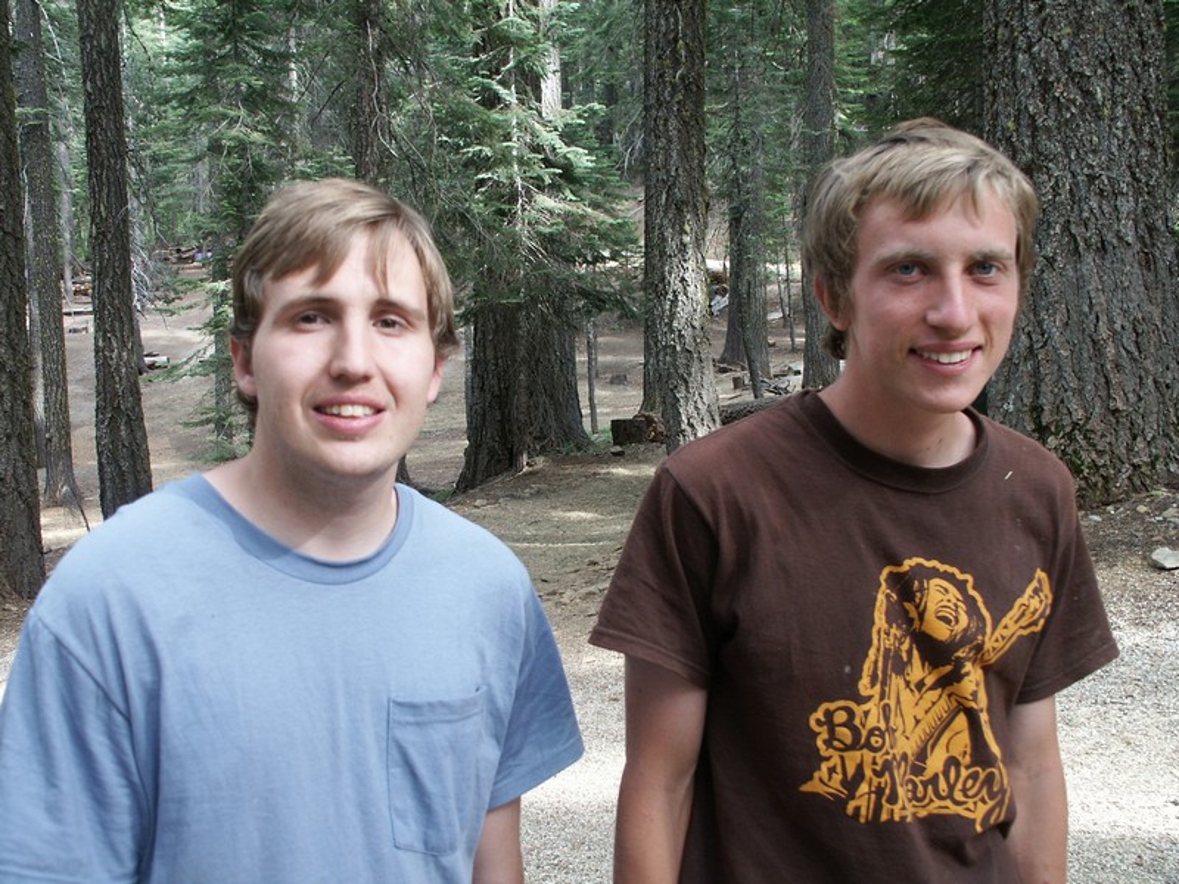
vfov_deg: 36.0
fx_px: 1362
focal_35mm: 40
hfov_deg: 46.8
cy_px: 442
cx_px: 590
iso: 100
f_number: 3.5
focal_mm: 10.44
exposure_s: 1/90
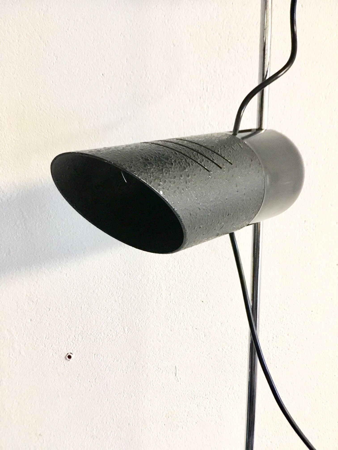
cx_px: 169
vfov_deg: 61.7
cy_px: 225
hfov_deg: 48.2
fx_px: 378
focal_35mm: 29
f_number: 2.2
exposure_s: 1/17
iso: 320
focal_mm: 4.15
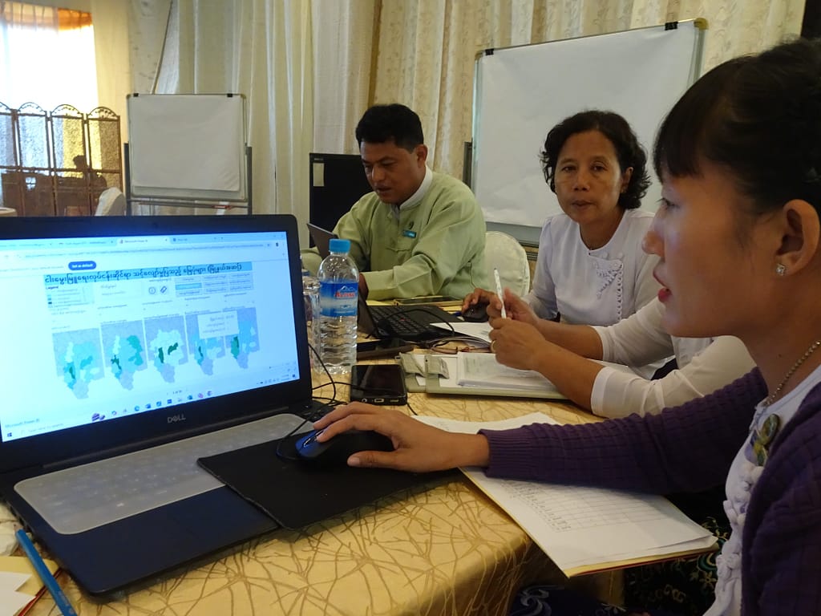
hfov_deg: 71.6
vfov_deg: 56.8
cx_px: 410
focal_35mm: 24
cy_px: 308
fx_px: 569
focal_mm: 4.1
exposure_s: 1/15
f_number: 3.5
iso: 400
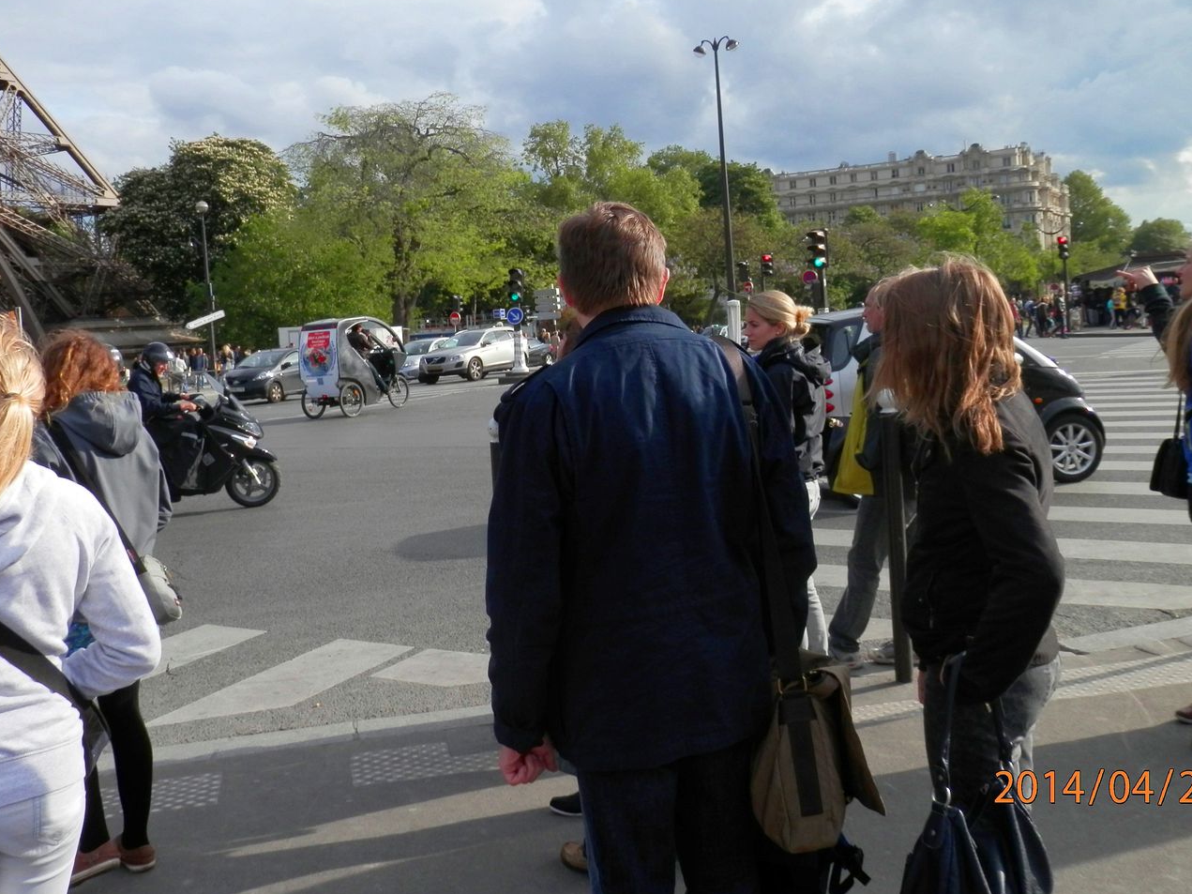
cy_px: 344
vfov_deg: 41.5
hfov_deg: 53.9
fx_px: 1171
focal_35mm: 34
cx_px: 564
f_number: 3.2
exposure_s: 1/800
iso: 80
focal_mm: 5
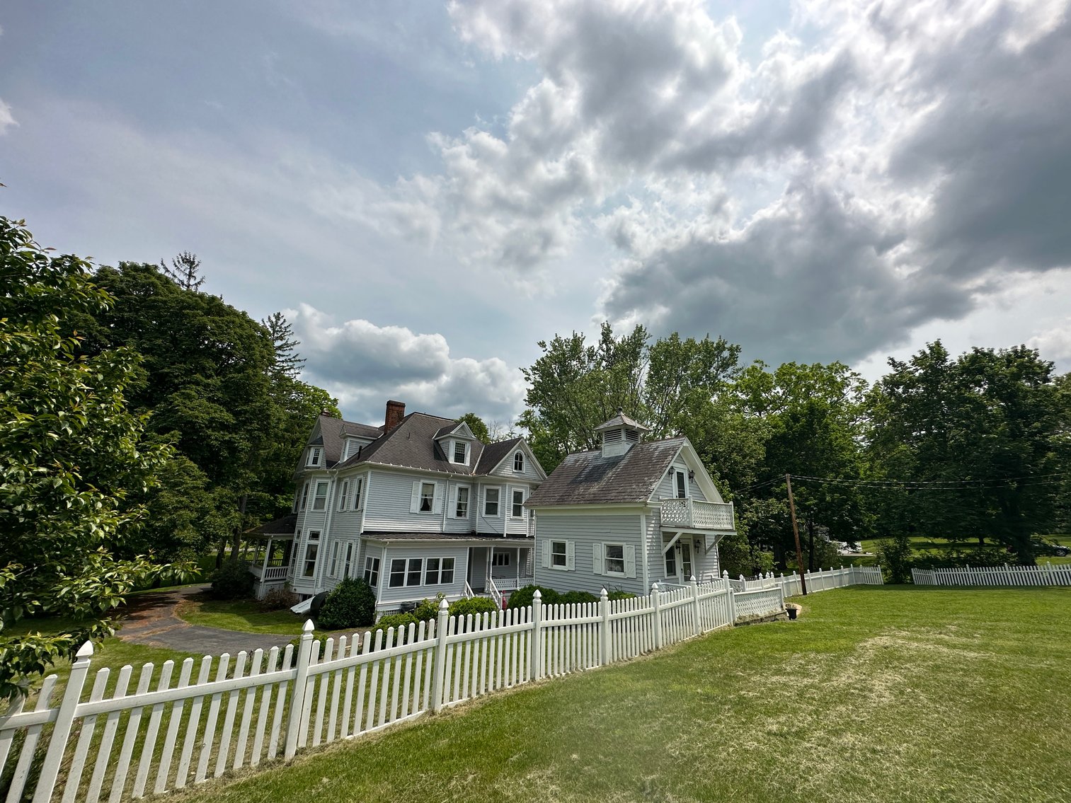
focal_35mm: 14
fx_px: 433
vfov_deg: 85.7
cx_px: 536
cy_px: 402
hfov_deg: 102.1
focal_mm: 2.22
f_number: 2.2
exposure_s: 1/4292
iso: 50
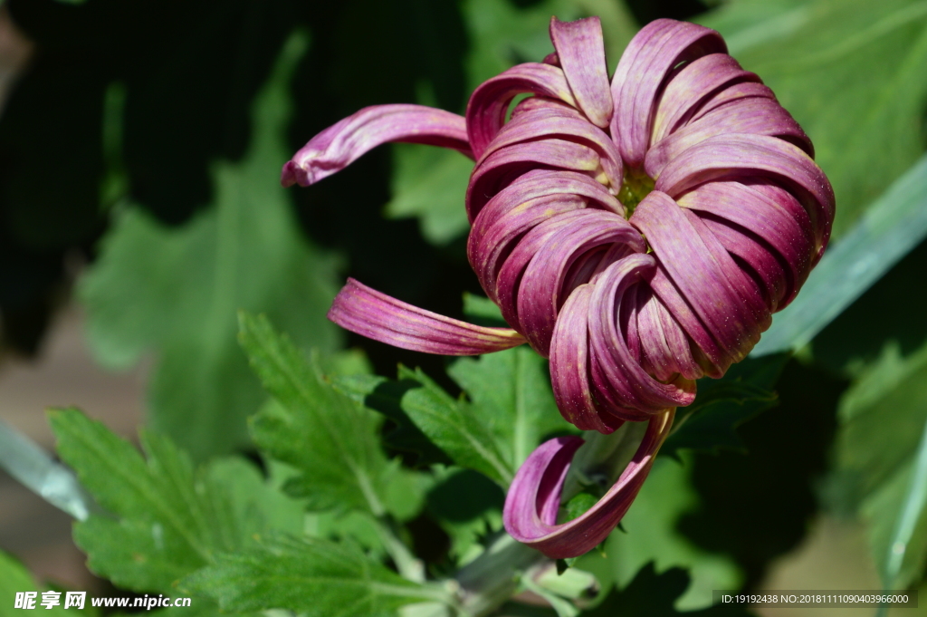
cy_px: 308
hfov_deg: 6.5
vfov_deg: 4.4
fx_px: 8105
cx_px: 464
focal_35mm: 315
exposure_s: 1/250
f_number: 16
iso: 200
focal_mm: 210
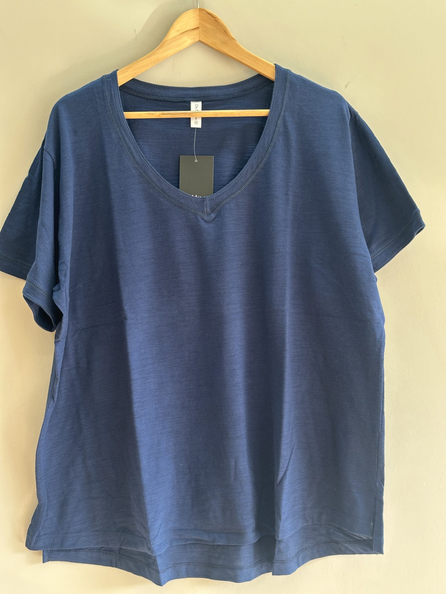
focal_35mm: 48
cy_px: 297
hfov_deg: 30.3
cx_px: 223
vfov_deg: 39.7
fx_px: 825
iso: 50
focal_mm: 6.86
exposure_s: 1/50
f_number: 1.78
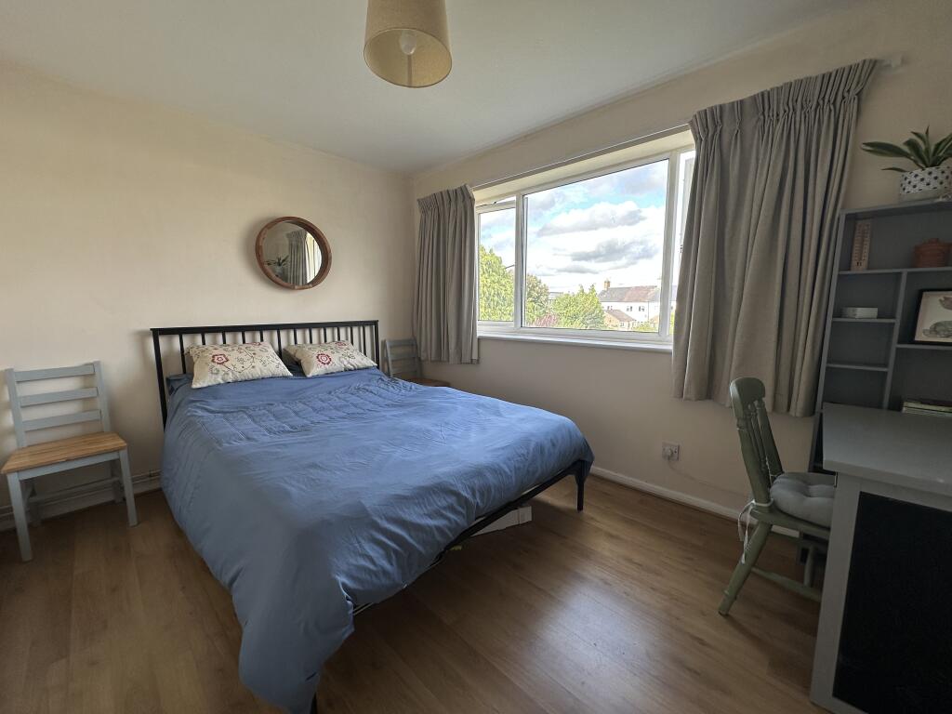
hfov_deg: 102.1
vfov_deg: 85.7
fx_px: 385
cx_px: 476
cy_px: 357
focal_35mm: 14
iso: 40
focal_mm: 2.22
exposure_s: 1/105
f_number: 2.2
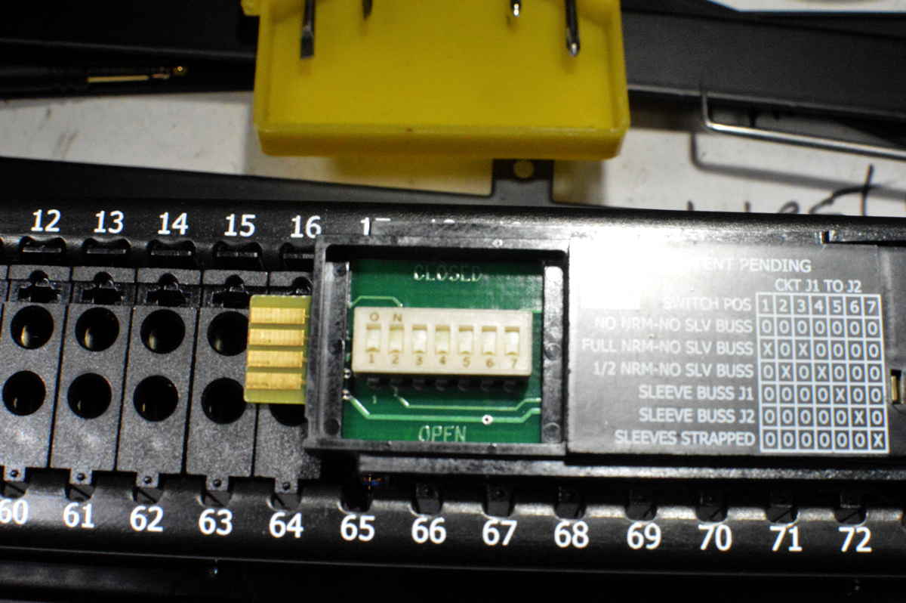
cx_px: 453
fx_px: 1320
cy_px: 302
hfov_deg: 37.9
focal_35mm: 52
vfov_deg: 25.7
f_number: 16
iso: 6400
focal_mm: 35
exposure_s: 1/1600
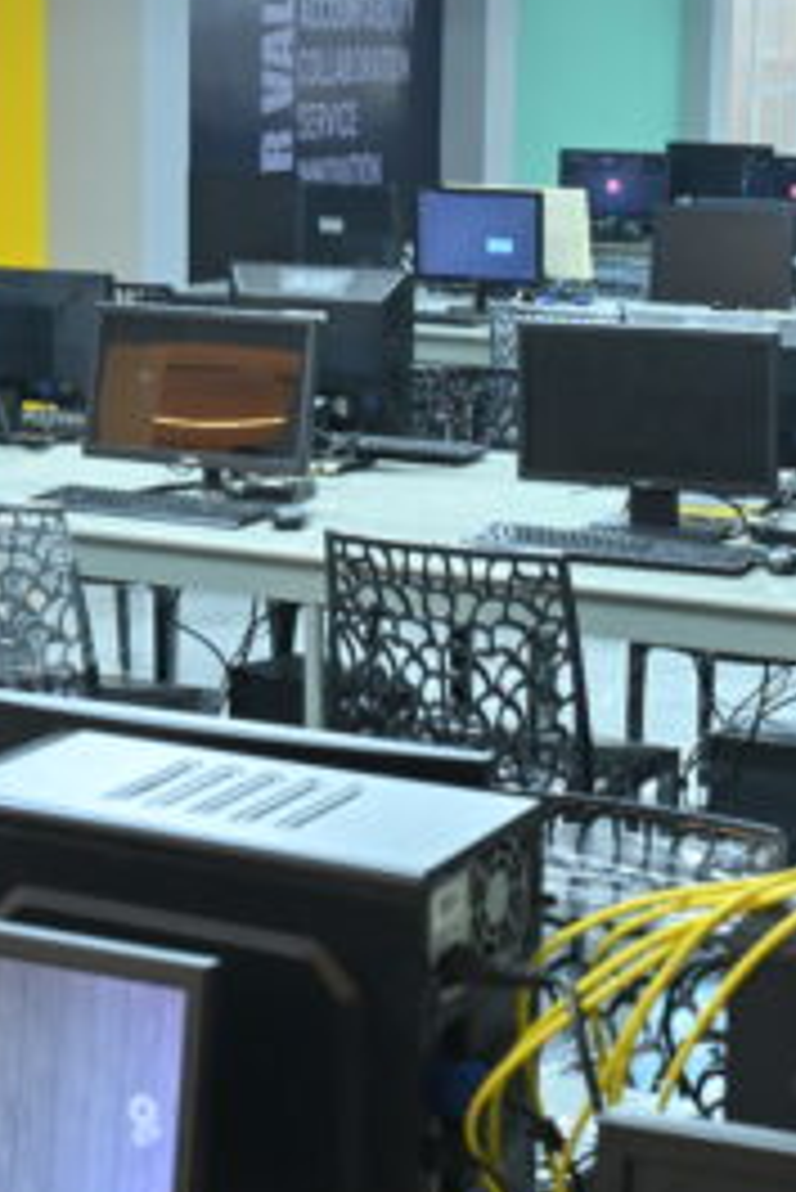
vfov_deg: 25.0
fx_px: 2683
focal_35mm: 81
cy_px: 504
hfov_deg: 16.9
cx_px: 310
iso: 3200
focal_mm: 28
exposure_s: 1/60
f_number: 5.6
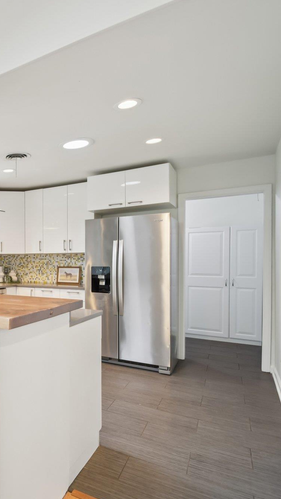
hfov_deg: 37.5
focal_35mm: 24
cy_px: 250
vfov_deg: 76.3
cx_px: -47
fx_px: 318
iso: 400
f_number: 8
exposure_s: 1/5
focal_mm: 10
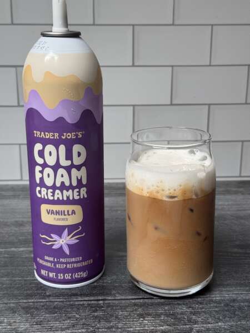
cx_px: 125
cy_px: 166
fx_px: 462
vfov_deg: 39.7
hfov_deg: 30.3
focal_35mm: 48
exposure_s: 1/60
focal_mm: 6.76
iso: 200
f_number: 1.78
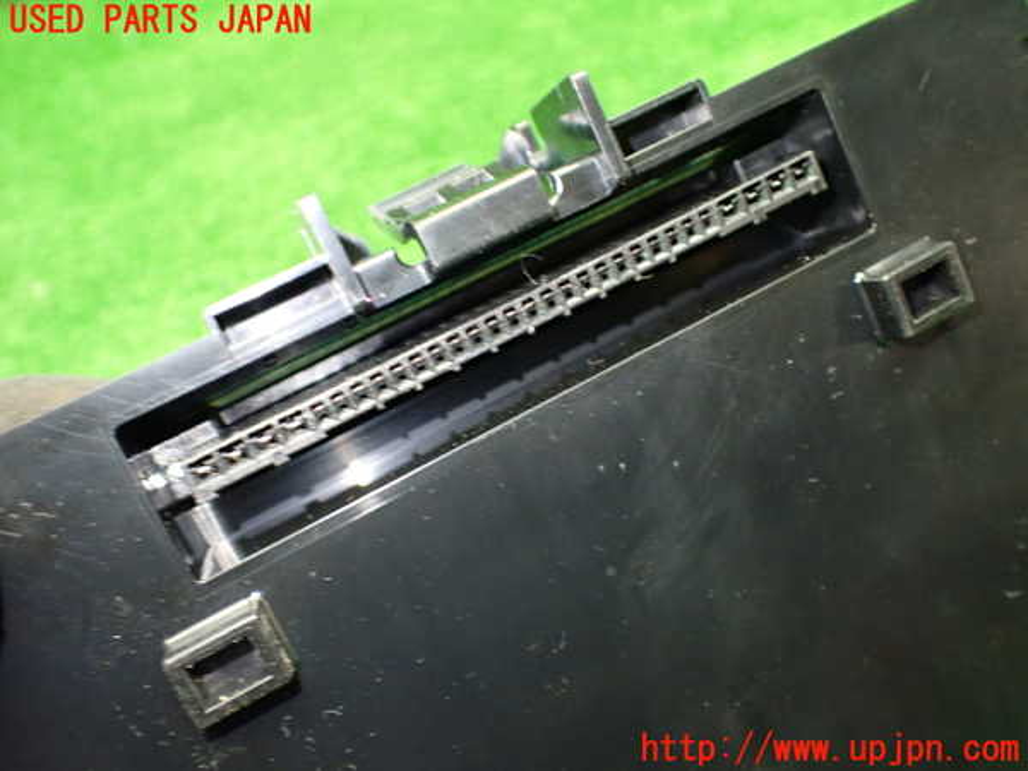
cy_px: 386
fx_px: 891
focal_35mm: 30
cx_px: 514
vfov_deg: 46.8
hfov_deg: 60.0
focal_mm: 5.4
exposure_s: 1/50
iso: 800
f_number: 2.3
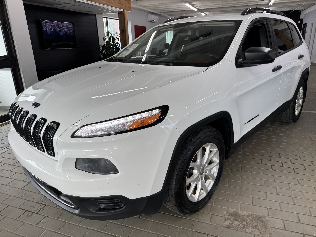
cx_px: 158
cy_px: 118
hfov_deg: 71.6
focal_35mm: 24
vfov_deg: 56.8
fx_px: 219
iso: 50
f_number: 1.78
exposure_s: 1/136
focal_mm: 6.76
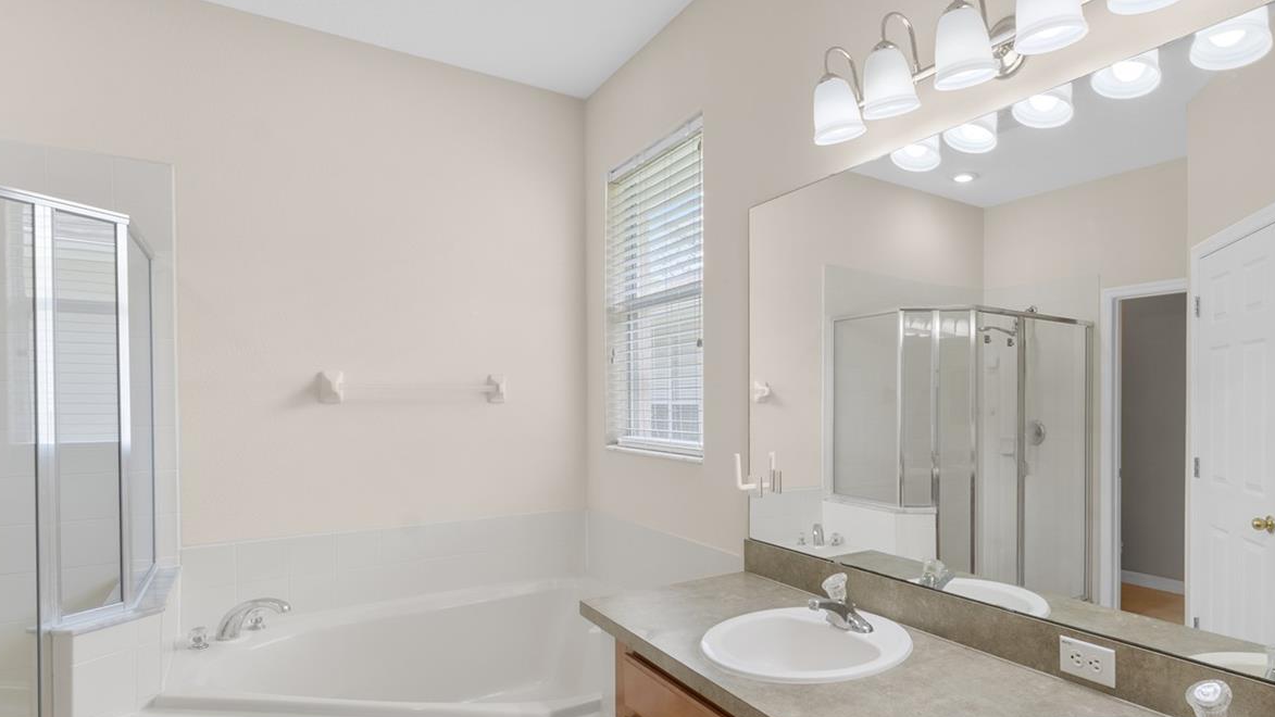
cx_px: 826
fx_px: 676
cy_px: 404
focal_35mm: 20
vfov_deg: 55.7
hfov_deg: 84.3
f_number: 7.1
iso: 400
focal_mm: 14
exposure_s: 1/13
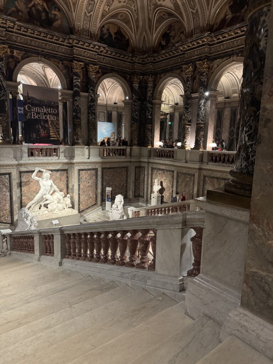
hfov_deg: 56.8
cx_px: 136
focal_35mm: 24
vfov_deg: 71.6
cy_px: 182
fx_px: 252
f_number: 1.78
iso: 1000
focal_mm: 6.76
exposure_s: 1/40
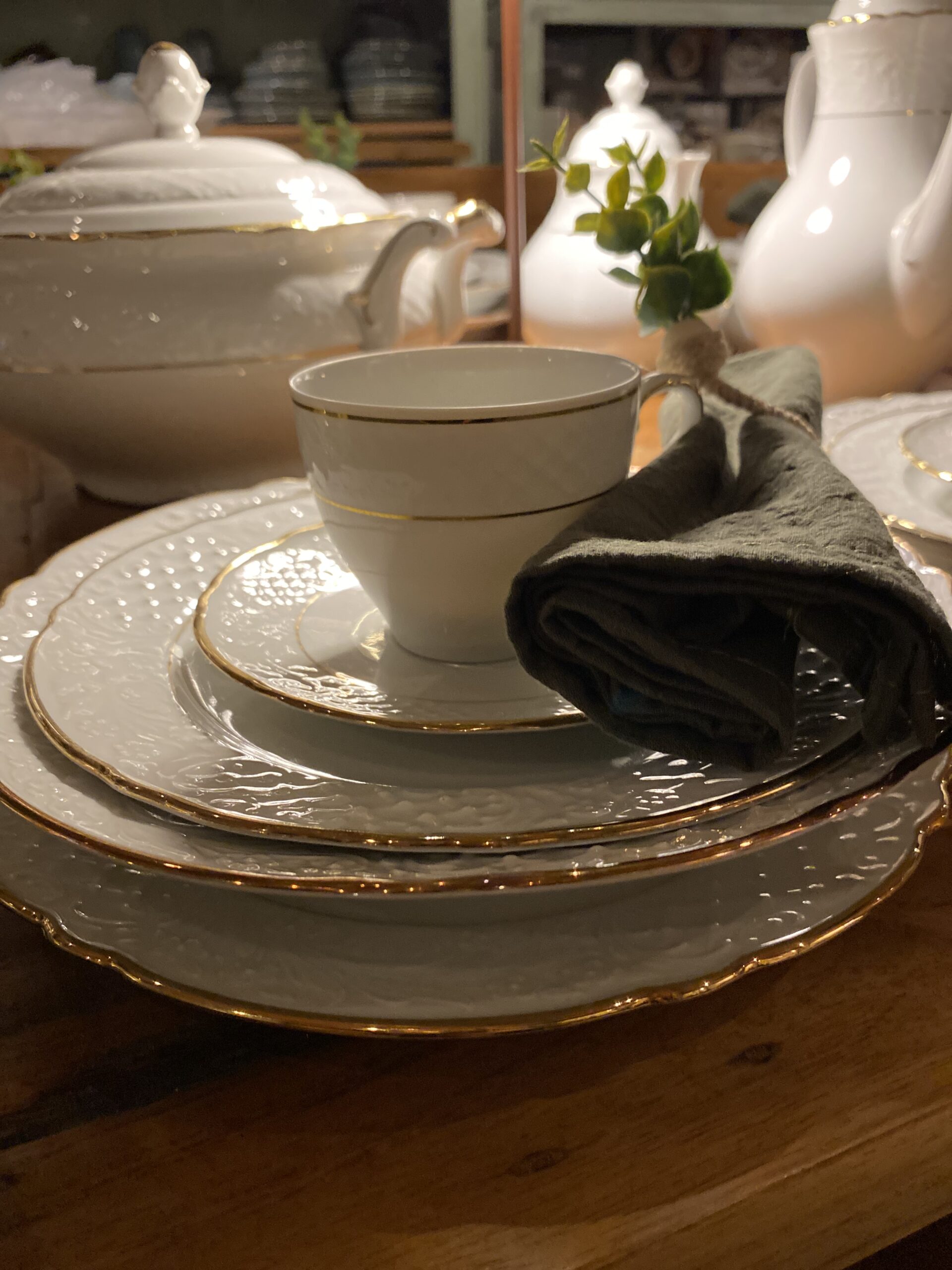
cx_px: 476
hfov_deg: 53.1
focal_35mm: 26
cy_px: 635
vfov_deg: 67.3
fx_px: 953
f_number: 1.8
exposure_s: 1/50
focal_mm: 4.25
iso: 500
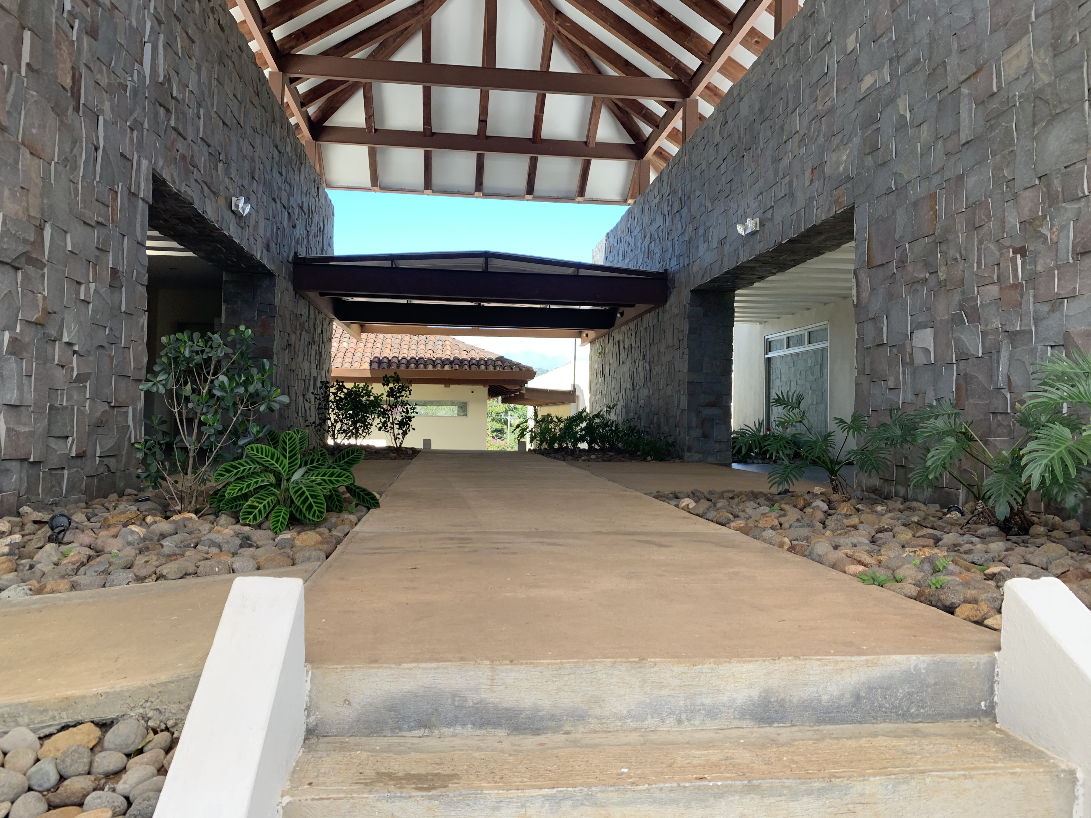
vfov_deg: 53.1
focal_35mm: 26
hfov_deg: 67.3
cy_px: 409
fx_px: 819
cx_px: 546
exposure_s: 1/169
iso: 25
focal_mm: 4.25
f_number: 1.8
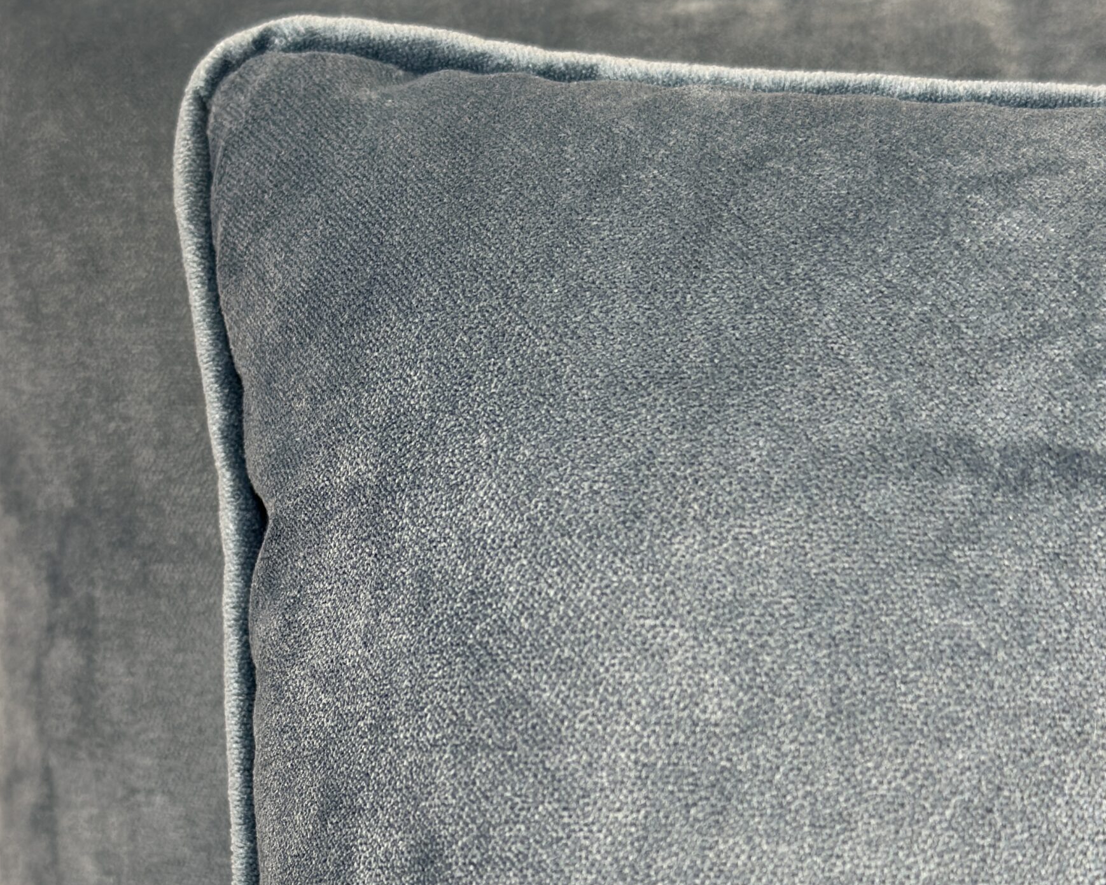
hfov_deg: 27.5
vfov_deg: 21.9
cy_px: 678
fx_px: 2259
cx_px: 499
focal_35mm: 69
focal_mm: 6.86
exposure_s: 1/120
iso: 100
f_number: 1.78
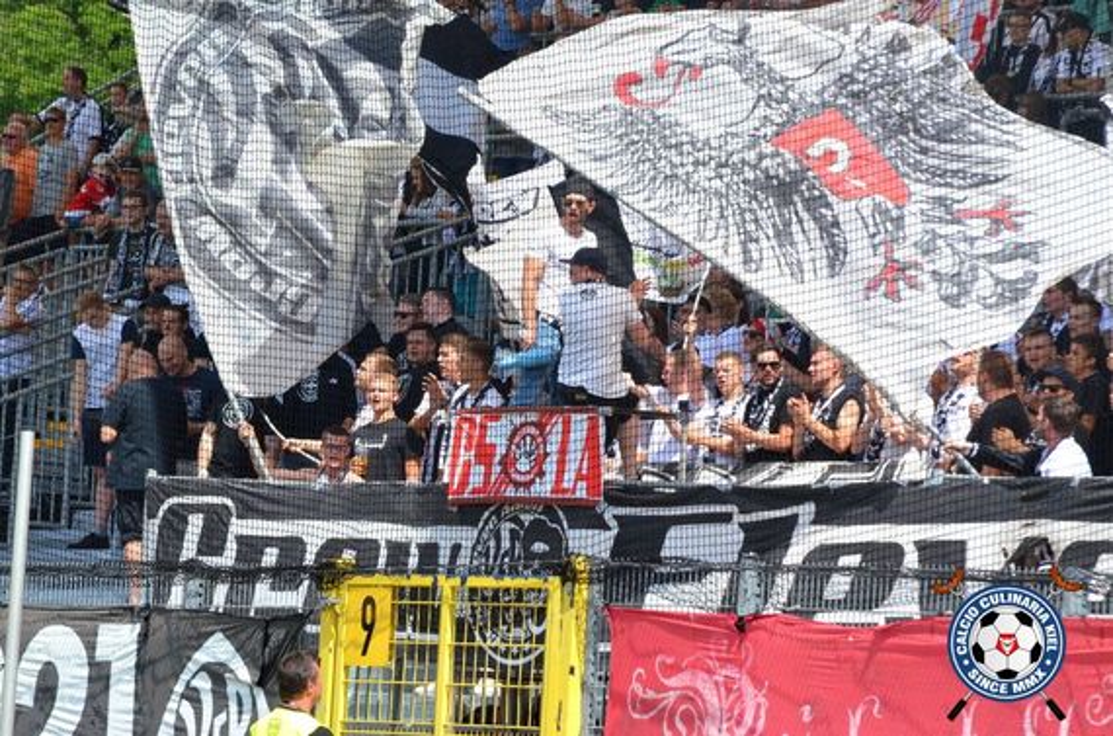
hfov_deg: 8.1
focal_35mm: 255
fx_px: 7864
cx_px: 556
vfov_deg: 5.4
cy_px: 368
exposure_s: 1/2500
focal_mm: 170
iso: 2000
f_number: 10
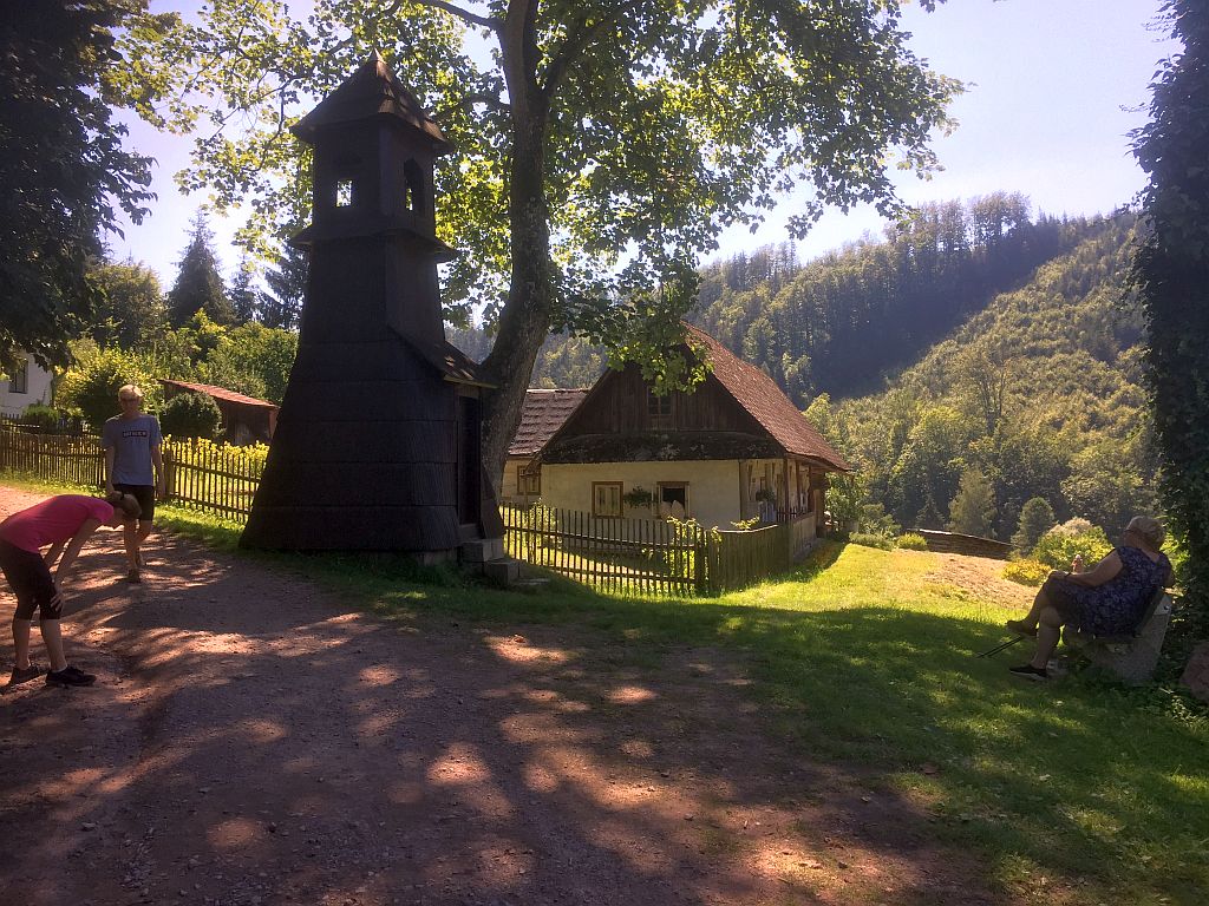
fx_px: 1013
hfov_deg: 61.7
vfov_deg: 48.2
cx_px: 604
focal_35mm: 29
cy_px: 453
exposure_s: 1/581
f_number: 2.2
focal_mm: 4.15
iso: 32
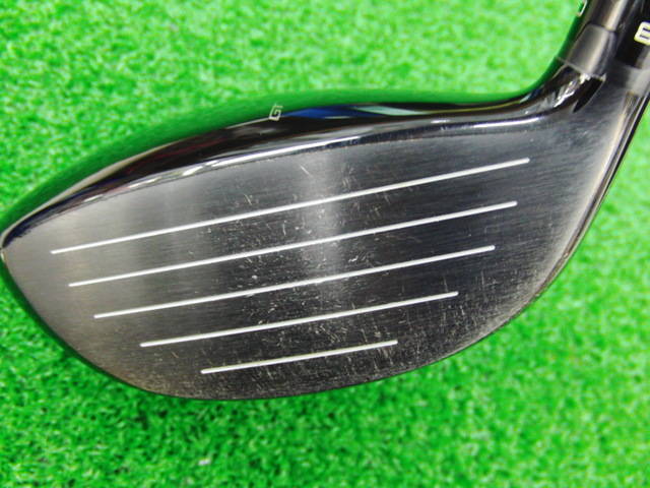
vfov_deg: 38.7
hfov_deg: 50.1
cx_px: 325
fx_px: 695
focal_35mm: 37
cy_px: 244
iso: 400
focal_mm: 6.42
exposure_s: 1/10
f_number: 3.6
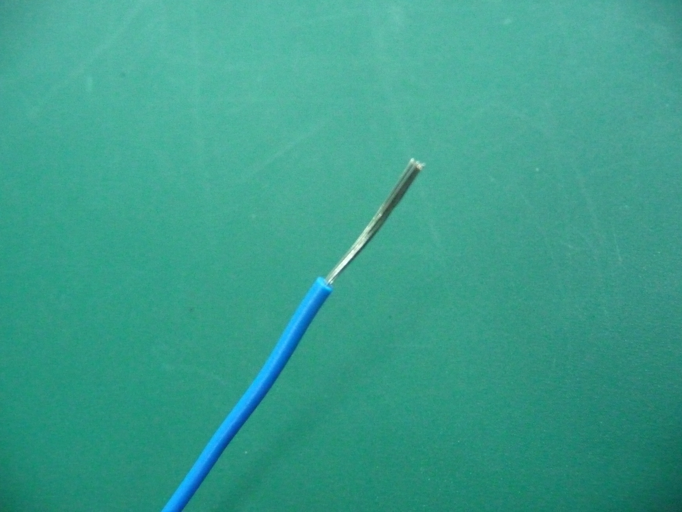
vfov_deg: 49.7
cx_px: 341
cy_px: 256
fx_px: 552
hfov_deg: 63.4
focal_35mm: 28
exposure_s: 1/50
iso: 1600
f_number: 3.3
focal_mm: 4.7
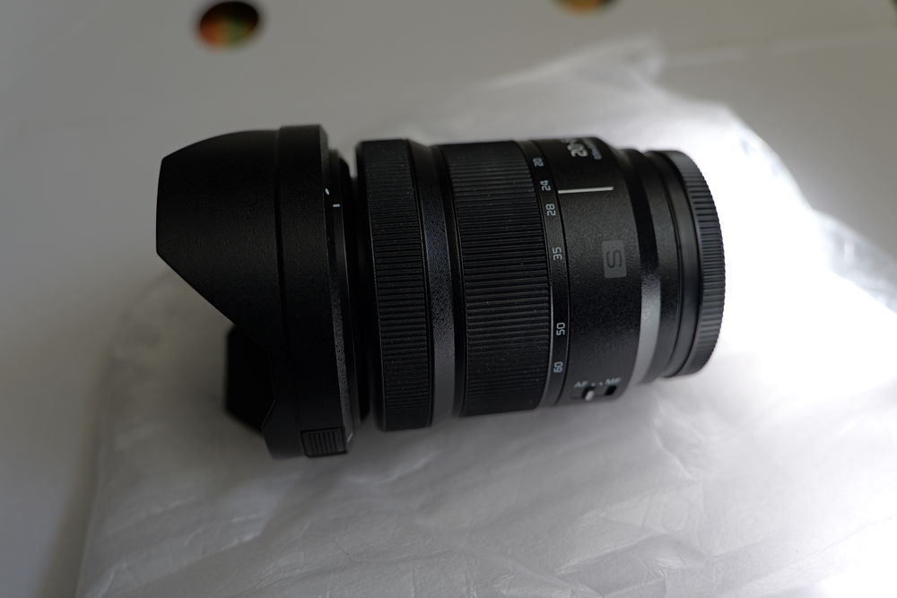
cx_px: 448
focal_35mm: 32
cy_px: 299
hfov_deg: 58.7
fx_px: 797
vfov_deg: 41.1
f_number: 4
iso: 100
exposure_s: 1/125
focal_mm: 32
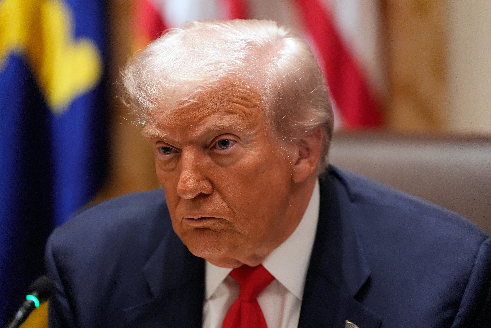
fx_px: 2728
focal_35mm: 200
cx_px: 246
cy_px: 164
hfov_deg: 10.3
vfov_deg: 6.9
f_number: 3.2
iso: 5000
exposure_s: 1/400
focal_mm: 200
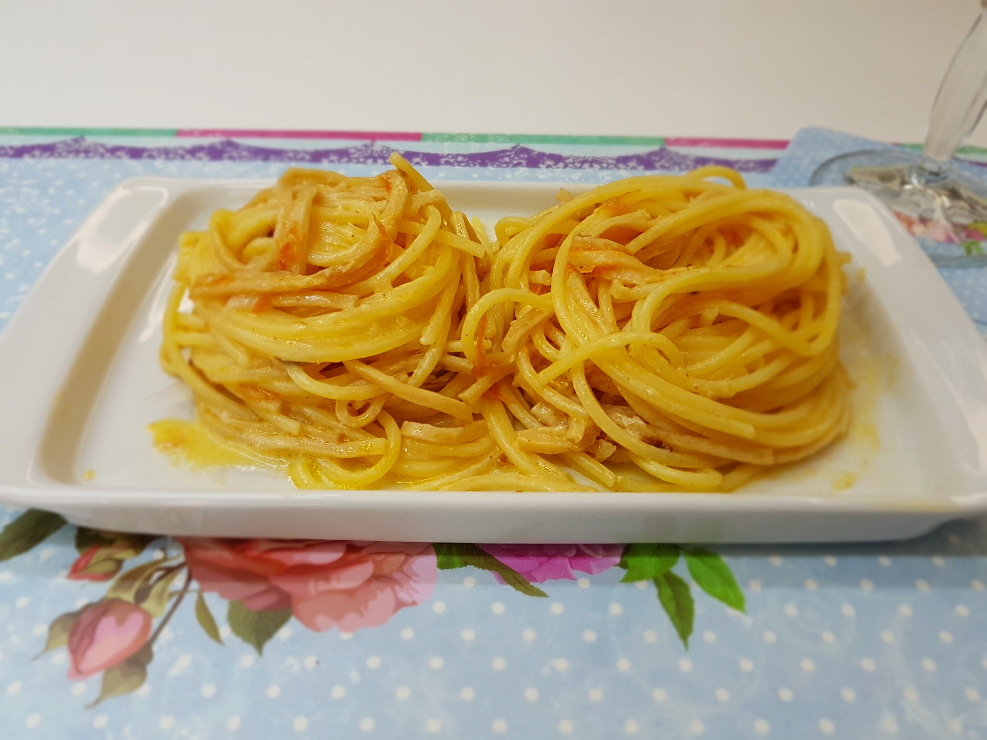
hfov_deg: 67.3
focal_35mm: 26
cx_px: 494
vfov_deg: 53.1
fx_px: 741
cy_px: 370
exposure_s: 1/50
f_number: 1.7
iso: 100
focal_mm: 4.2
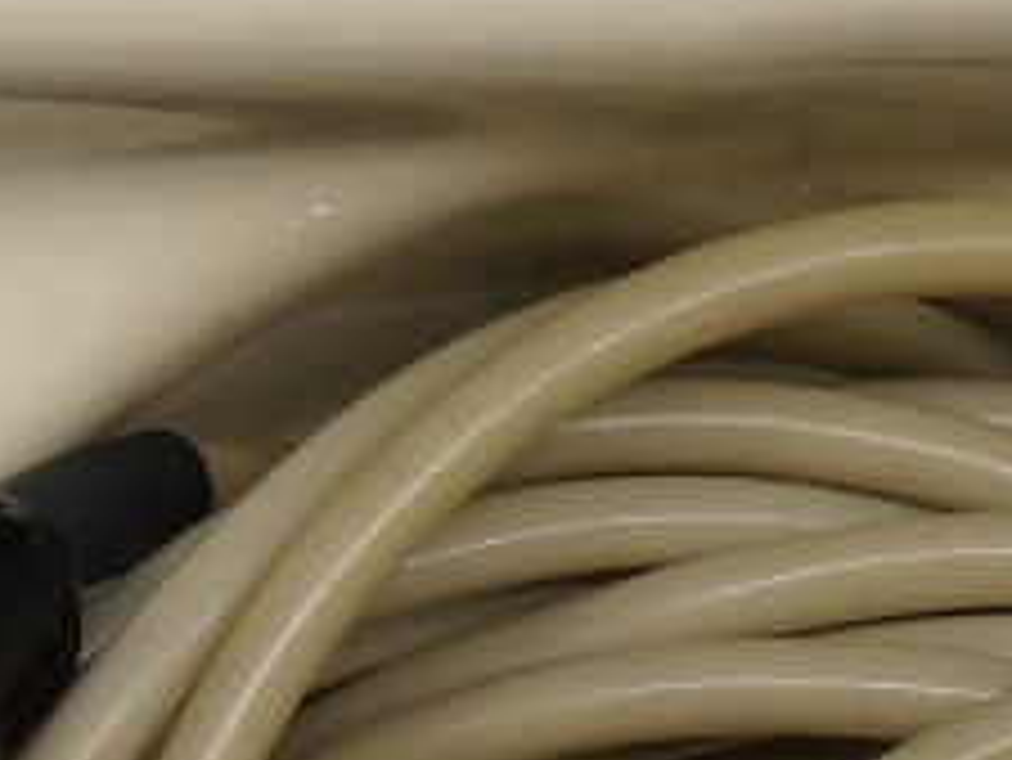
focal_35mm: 379
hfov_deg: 5.1
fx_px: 11098
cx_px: -1241
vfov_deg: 3.9
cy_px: 1567
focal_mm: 37
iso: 400
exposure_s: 1/125
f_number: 5.6
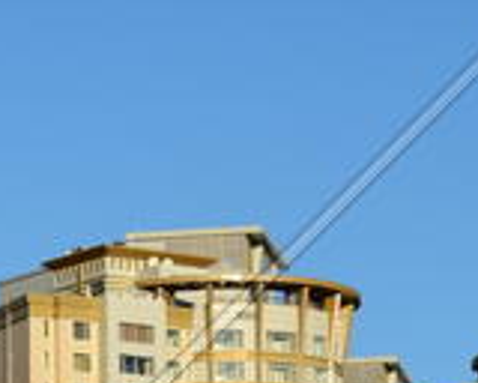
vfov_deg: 5.7
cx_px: -200
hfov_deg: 7.1
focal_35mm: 268
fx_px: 3785
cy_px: 742
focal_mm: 35
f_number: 9
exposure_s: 1/200
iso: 100
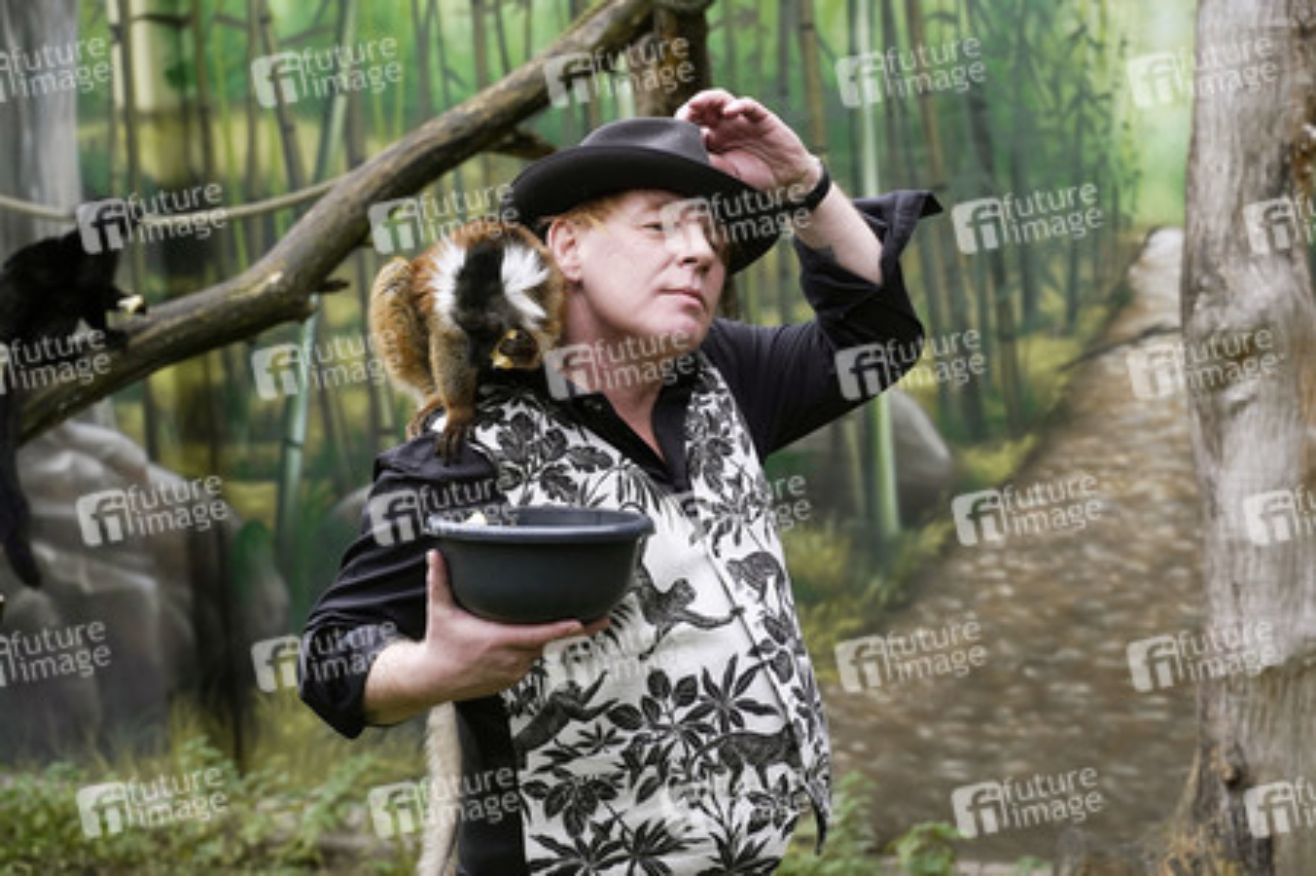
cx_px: 658
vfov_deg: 18.2
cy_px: 438
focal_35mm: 75
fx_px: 2740
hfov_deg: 27.0
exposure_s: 1/160
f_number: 5.6
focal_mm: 75
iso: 1600
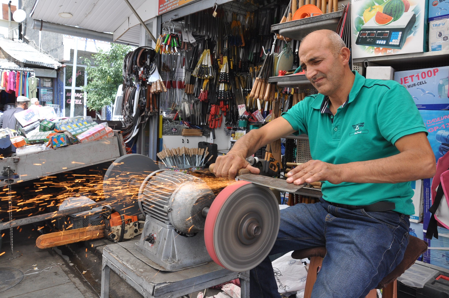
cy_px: 149
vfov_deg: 47.8
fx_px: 336
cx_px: 224
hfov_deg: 67.4
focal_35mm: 27
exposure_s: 1/250
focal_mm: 18
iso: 400
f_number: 8
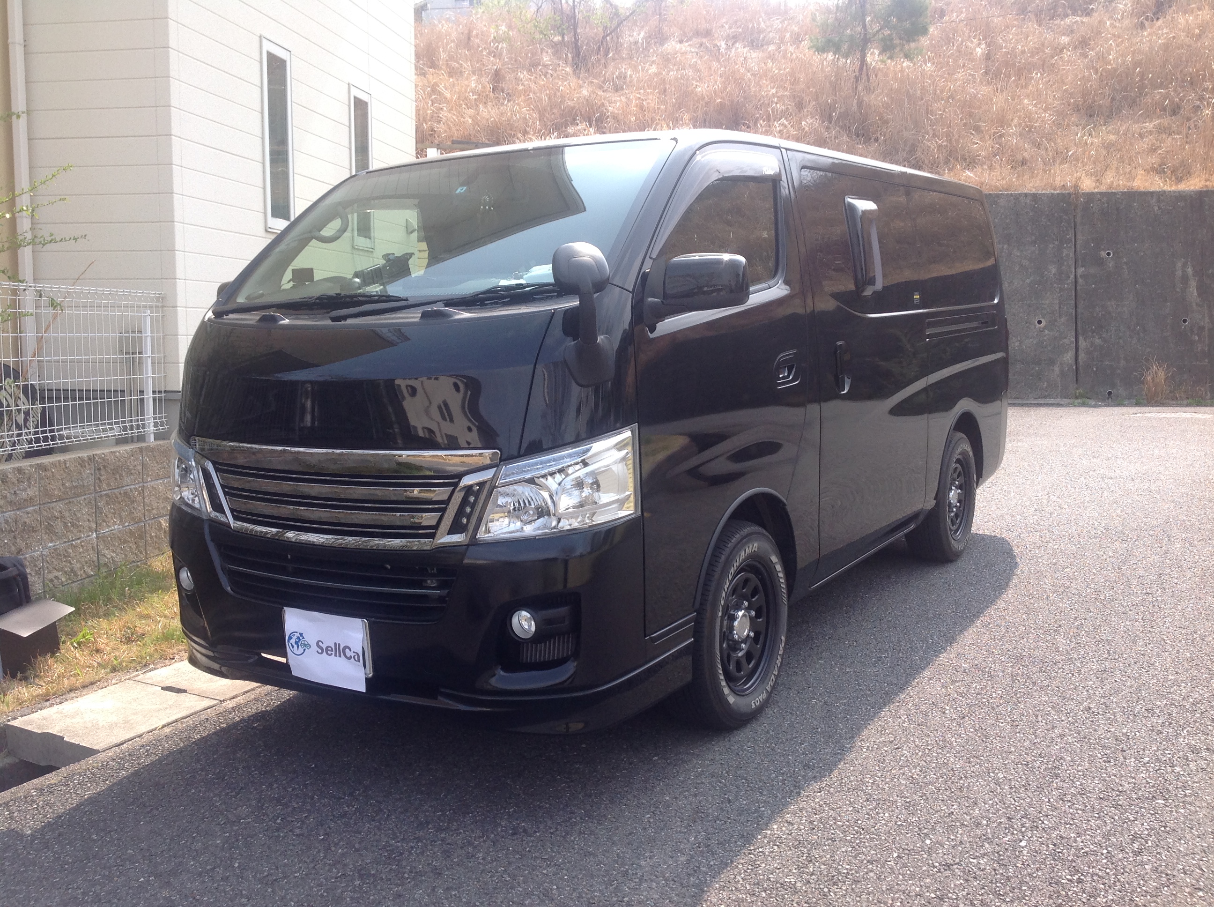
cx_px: 607
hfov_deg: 52.7
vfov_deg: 40.6
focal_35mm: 35
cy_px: 454
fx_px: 1226
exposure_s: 1/630
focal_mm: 4.28
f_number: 2.4
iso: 50
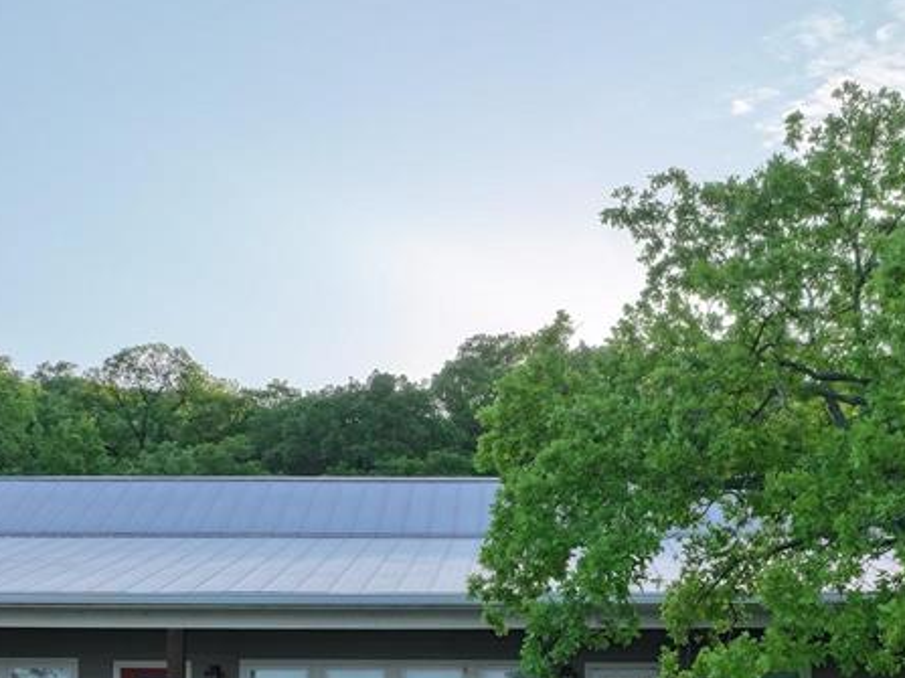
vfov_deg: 24.8
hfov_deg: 34.9
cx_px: 472
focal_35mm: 55
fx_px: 1438
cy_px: 732
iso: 100
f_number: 4
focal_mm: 12.29
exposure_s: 1/120
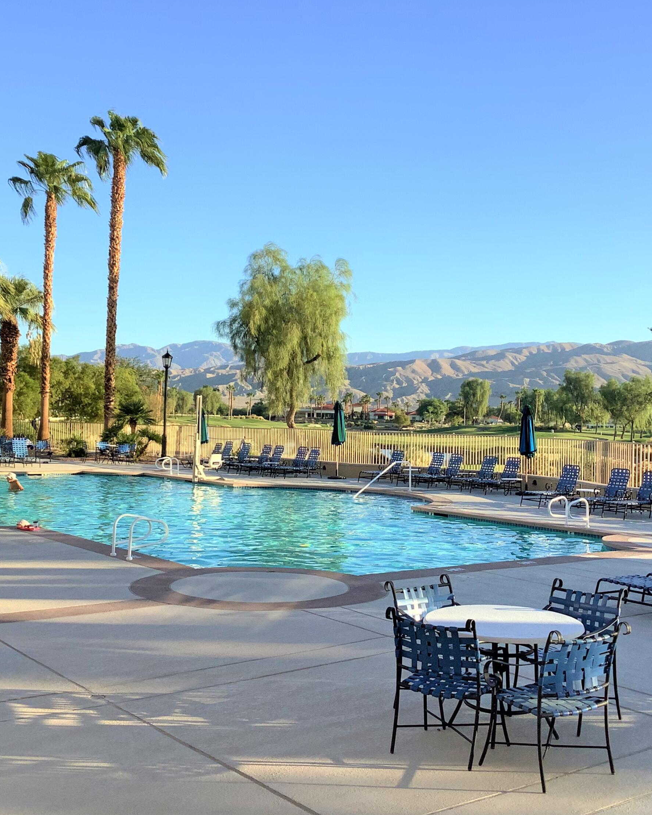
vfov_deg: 44.8
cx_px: 331
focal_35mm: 41
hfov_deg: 36.5
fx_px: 989
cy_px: 403
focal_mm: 3.3
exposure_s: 1/721
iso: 25
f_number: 2.4
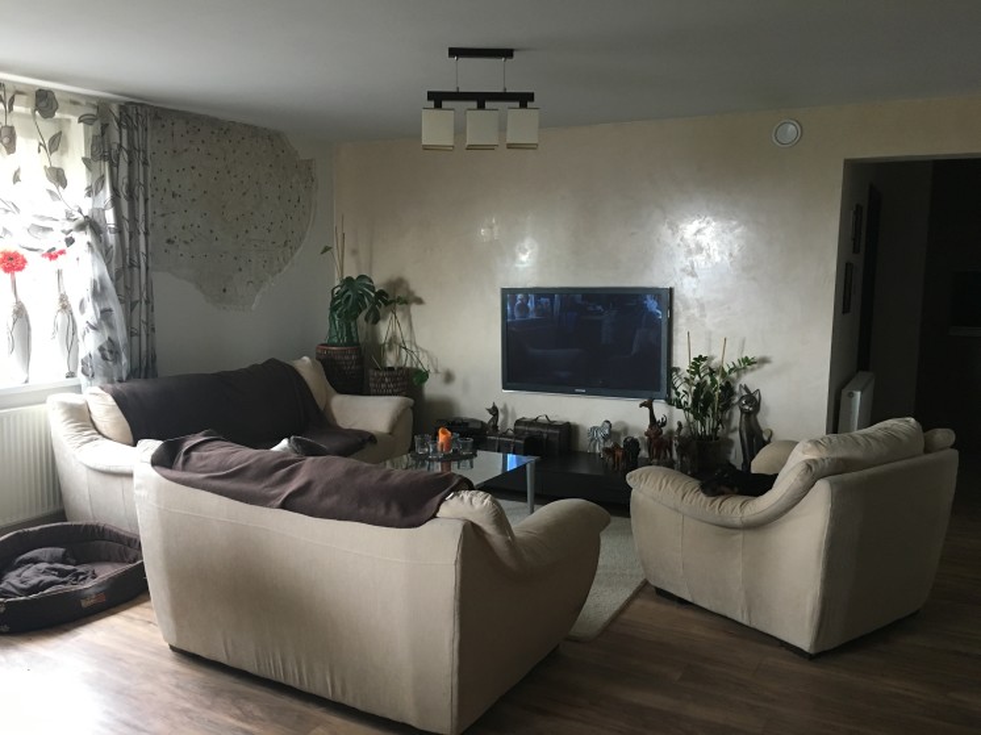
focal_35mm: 29
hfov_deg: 61.7
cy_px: 368
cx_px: 490
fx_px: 822
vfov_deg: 48.2
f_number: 2.2
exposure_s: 1/33
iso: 200
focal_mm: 4.15
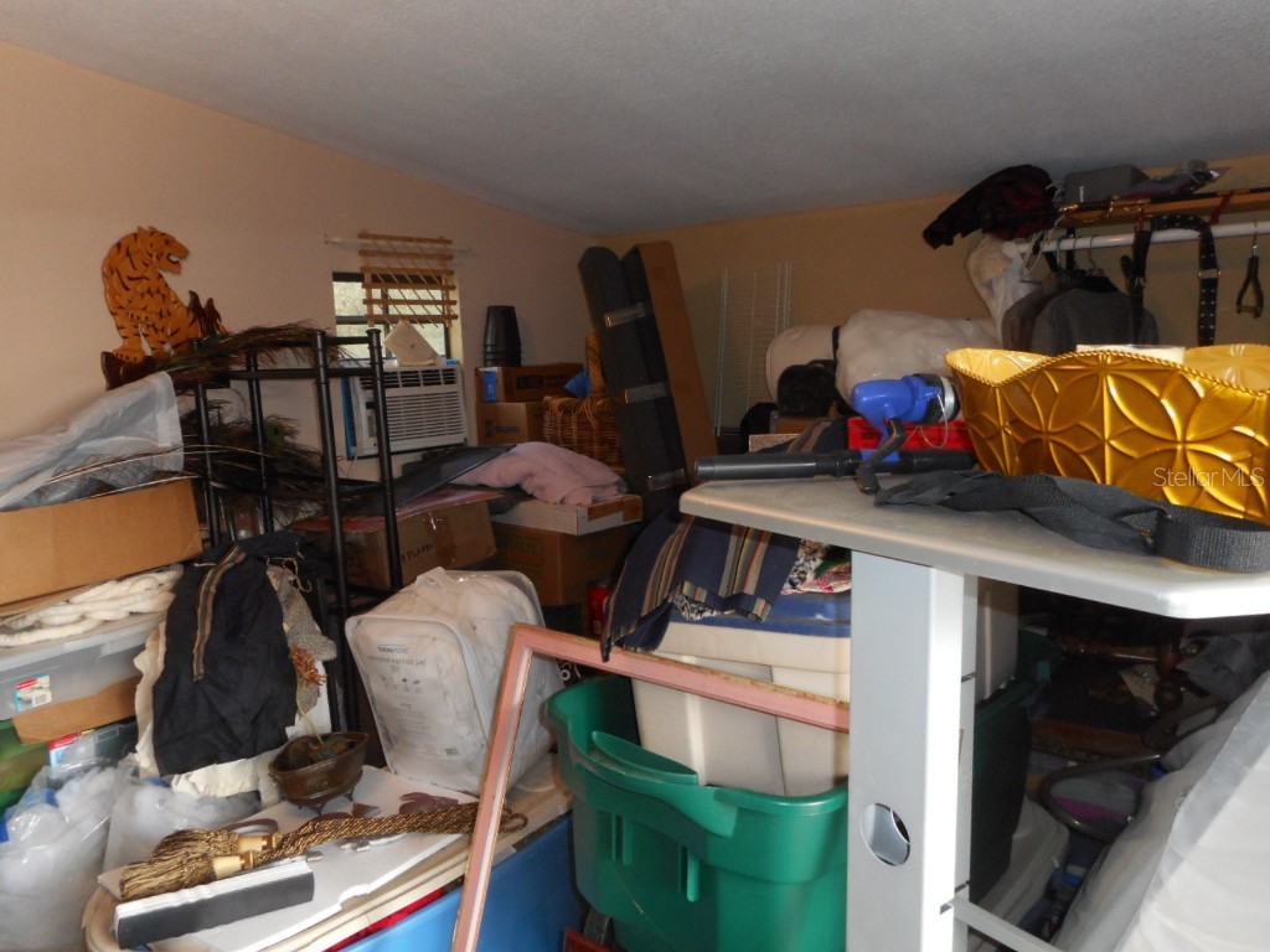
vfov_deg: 54.9
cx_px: 635
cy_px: 476
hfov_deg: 69.4
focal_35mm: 25
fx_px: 917
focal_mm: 4.5
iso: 200
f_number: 3.7
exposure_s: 1/25
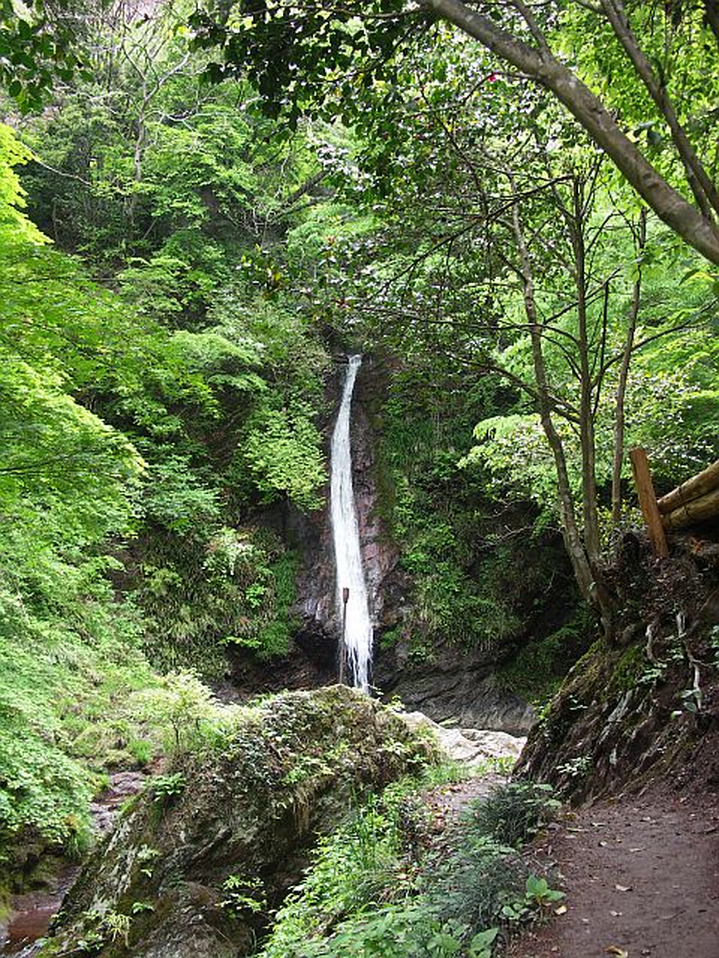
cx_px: 360
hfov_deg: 40.7
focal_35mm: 35
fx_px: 969
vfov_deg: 52.6
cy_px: 479
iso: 80
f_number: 2.8
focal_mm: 9.2
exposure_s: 1/50
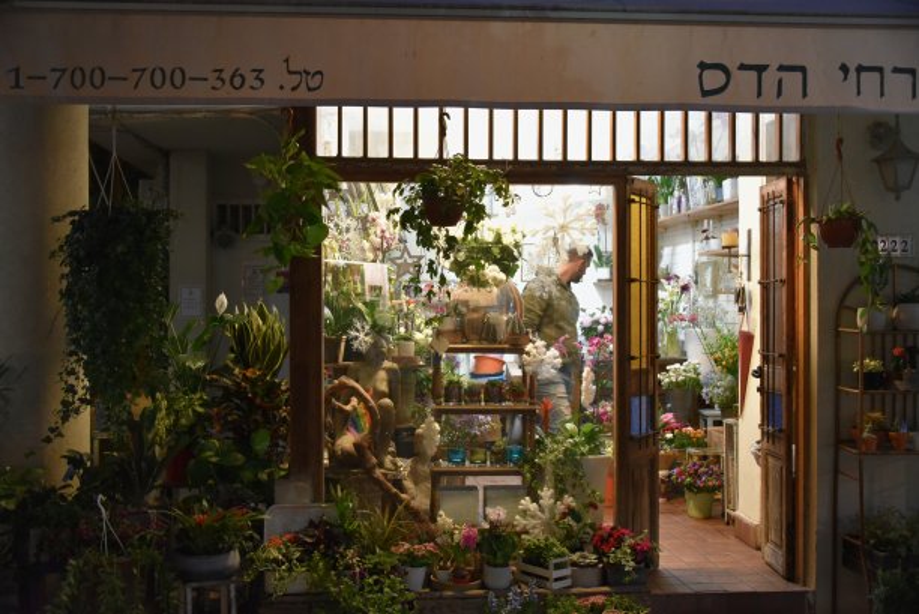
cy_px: 307
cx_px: 460
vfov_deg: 31.9
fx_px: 1073
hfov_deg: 46.4
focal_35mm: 42
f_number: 4
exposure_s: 1/60
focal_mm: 42
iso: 3600
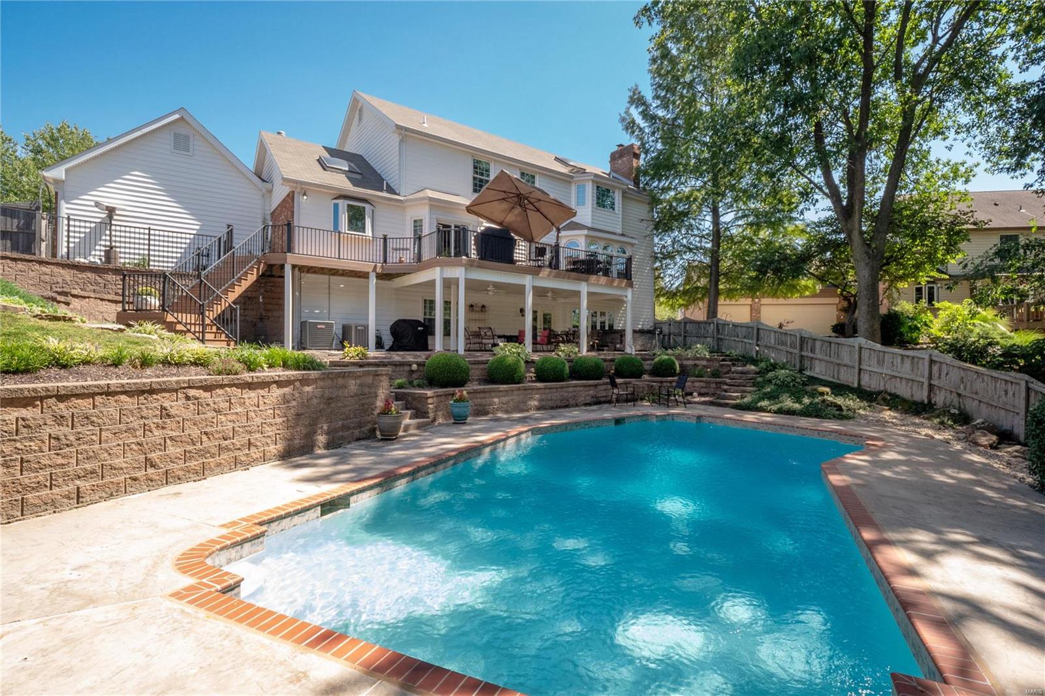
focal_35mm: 16
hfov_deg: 96.7
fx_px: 464
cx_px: 522
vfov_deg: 73.7
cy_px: 348
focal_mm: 8
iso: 400
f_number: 8
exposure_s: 1/250
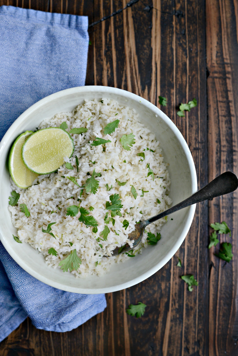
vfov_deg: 39.6
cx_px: 119
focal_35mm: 50
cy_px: 178
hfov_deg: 27.0
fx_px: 495
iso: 1000
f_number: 4.5
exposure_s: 1/640
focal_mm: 50
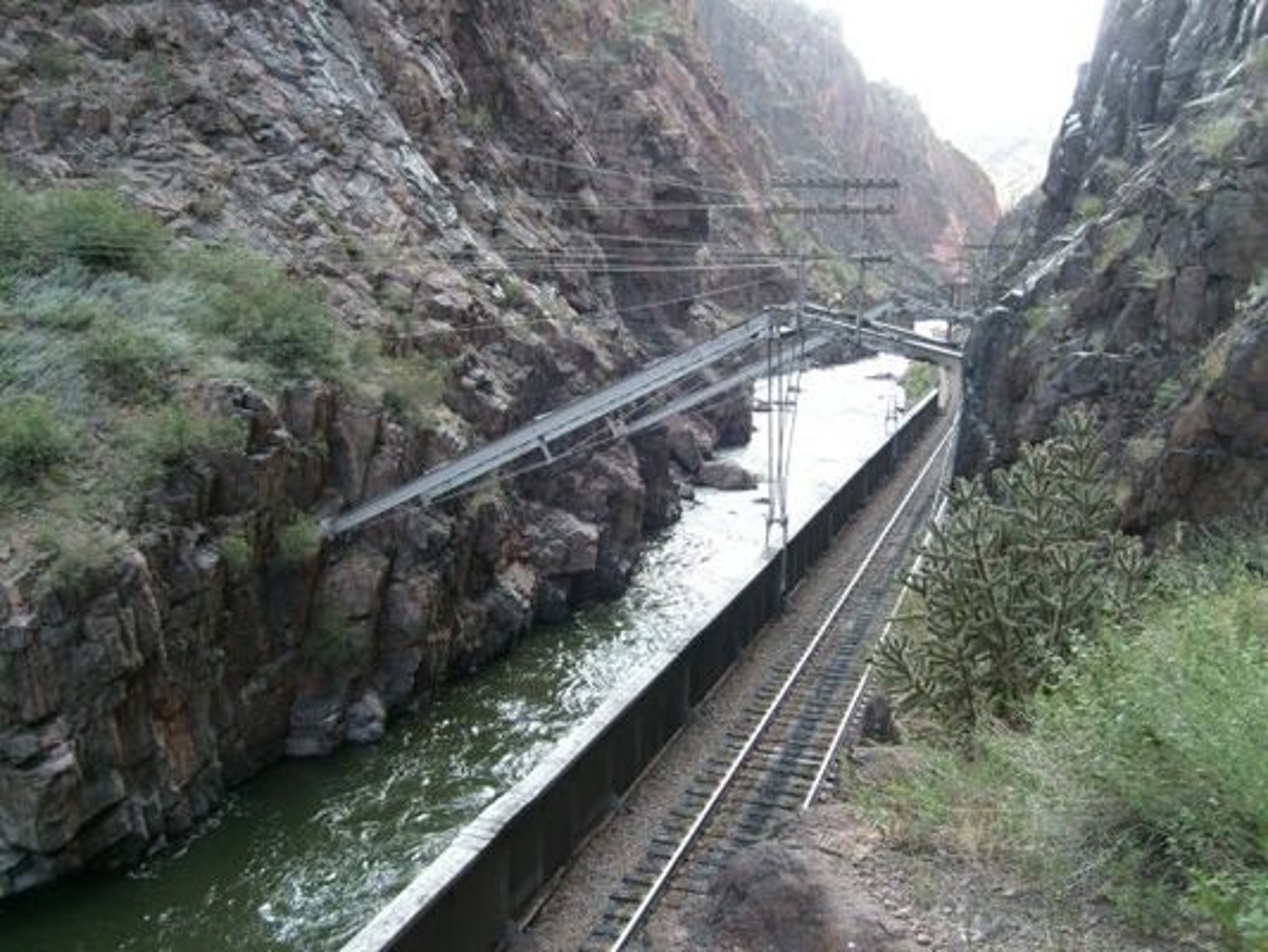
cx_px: 634
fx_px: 1282
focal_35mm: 35
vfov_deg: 40.7
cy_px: 476
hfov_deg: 52.6
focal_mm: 5.8
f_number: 2.8
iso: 80
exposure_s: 1/90
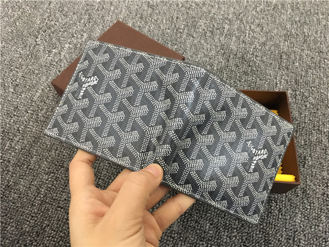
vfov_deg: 48.2
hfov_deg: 61.7
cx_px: 164
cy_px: 124
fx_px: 276
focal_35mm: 29
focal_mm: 4.15
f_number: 2.2
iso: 200
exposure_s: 1/17
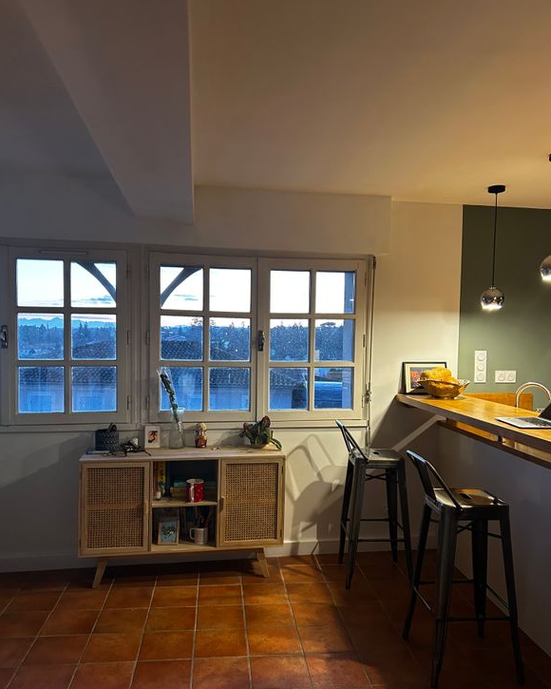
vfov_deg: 62.2
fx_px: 571
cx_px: 280
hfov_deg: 51.5
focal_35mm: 28
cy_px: 362
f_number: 1.5
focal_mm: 5.7
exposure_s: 1/50
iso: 320
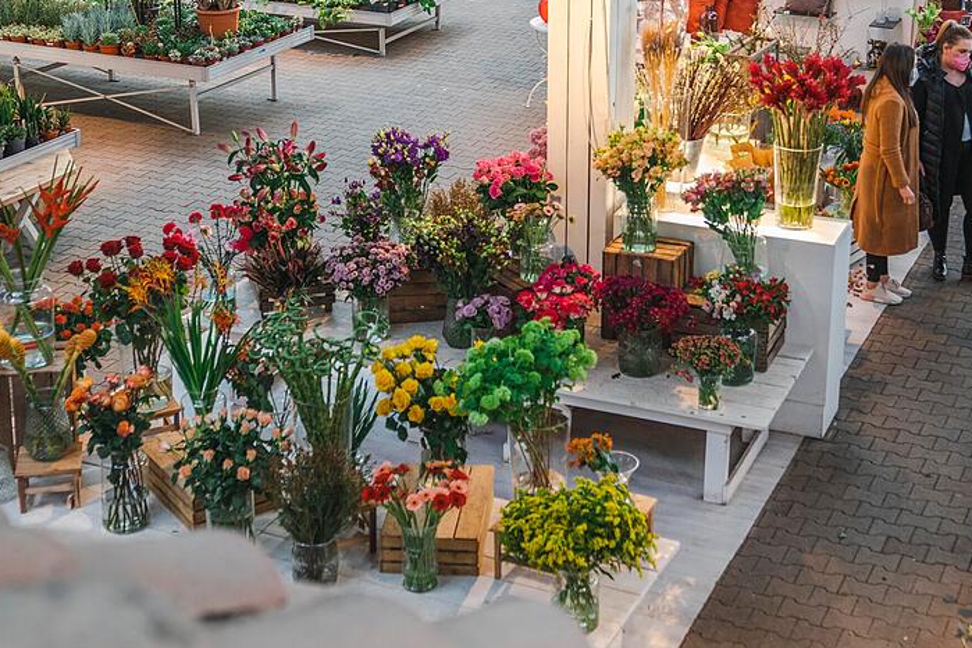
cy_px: 179
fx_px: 1701
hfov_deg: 31.8
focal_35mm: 63
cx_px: 604
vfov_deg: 21.4
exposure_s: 1/200
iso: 800
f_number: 3.2
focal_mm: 43
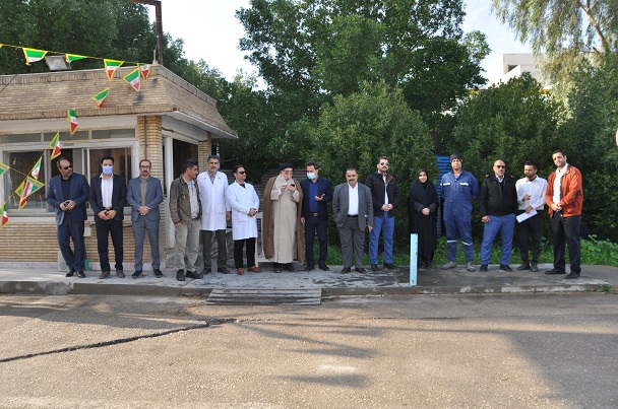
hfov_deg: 67.5
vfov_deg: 47.8
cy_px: 204
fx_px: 463
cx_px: 309
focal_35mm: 27
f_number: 7.1
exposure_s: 1/200
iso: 200
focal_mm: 18
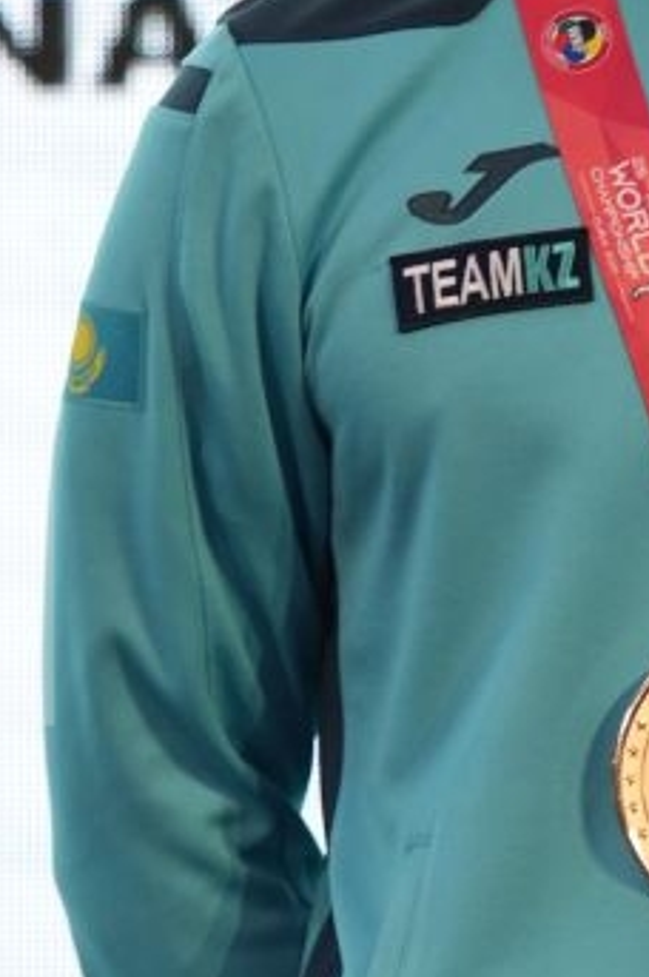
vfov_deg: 2.0
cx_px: 754
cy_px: 467
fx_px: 28476
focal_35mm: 1051
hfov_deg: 1.3
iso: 320
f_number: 2.8
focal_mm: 200
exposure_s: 1/250
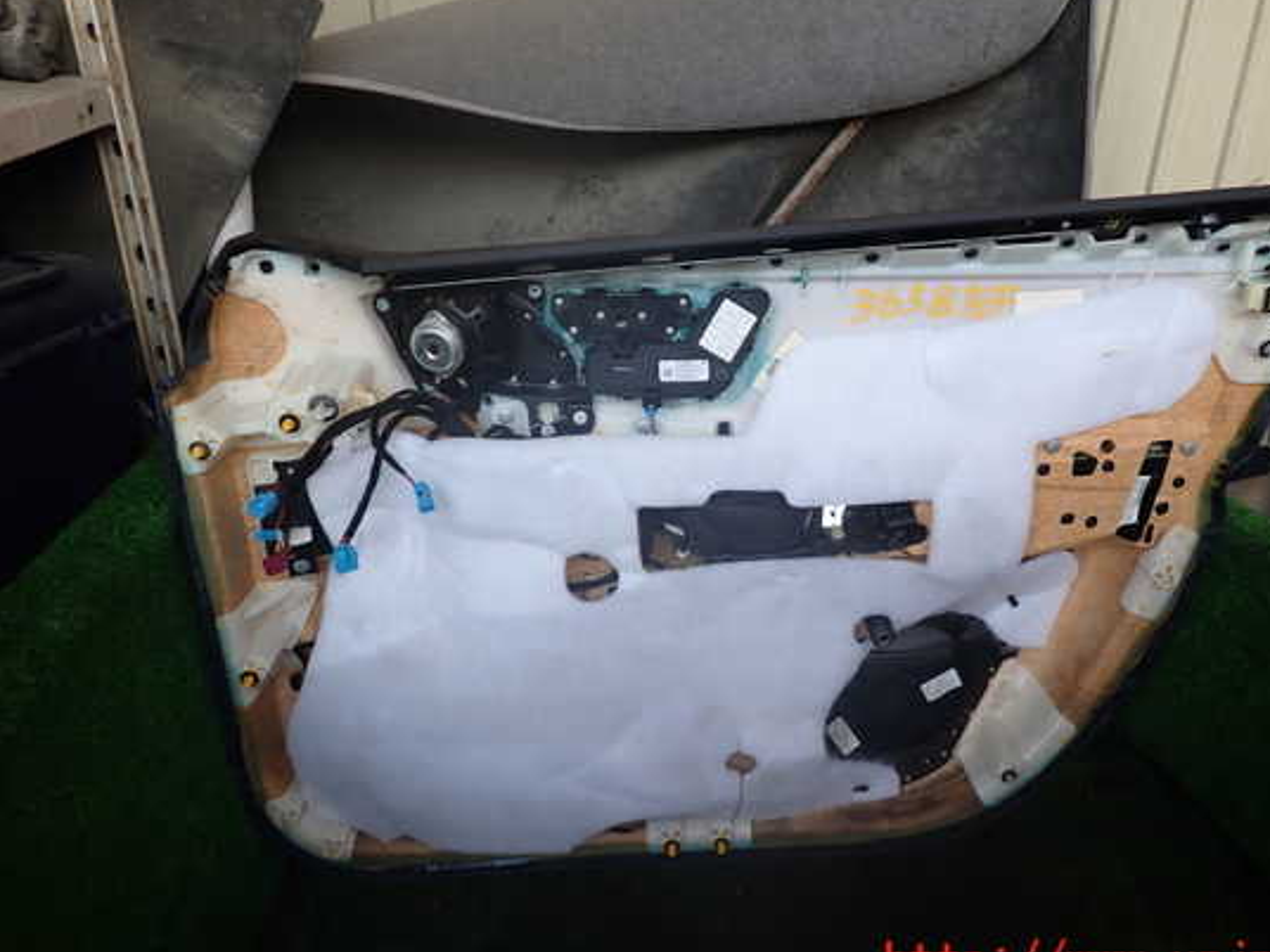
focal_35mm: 28
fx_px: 1027
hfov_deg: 63.3
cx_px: 708
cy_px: 462
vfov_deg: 49.7
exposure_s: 1/60
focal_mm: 4.5
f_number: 2
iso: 100
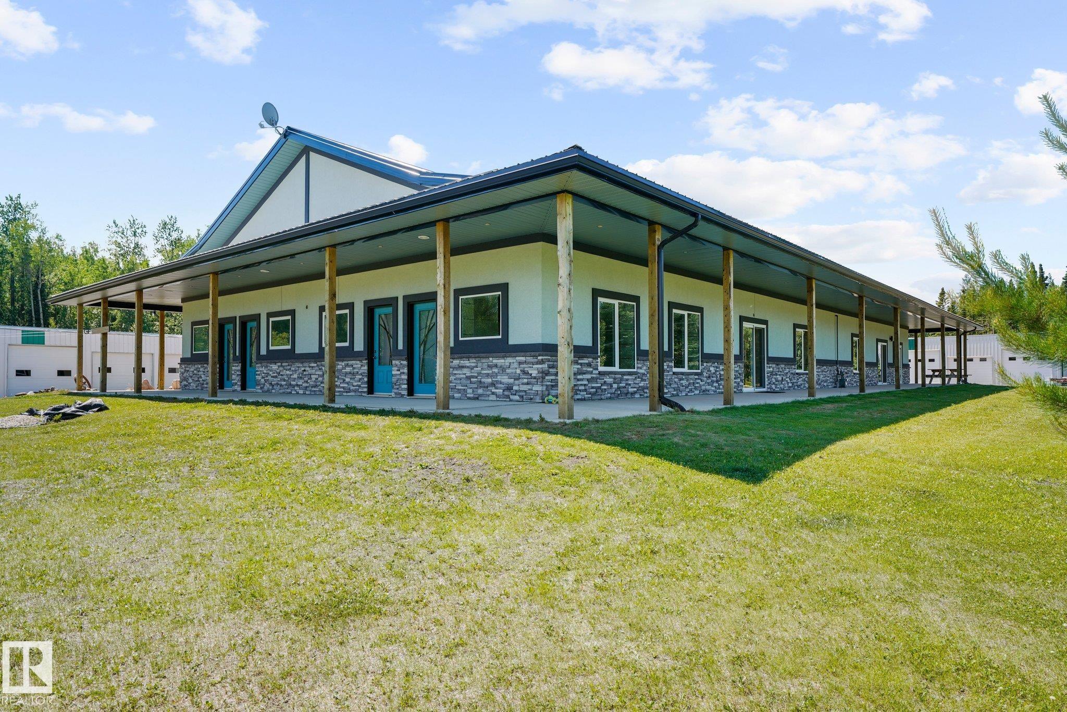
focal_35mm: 21
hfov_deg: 81.2
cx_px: 534
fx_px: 622
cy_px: 356
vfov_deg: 59.5
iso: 100
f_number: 8
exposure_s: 1/30
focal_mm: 21
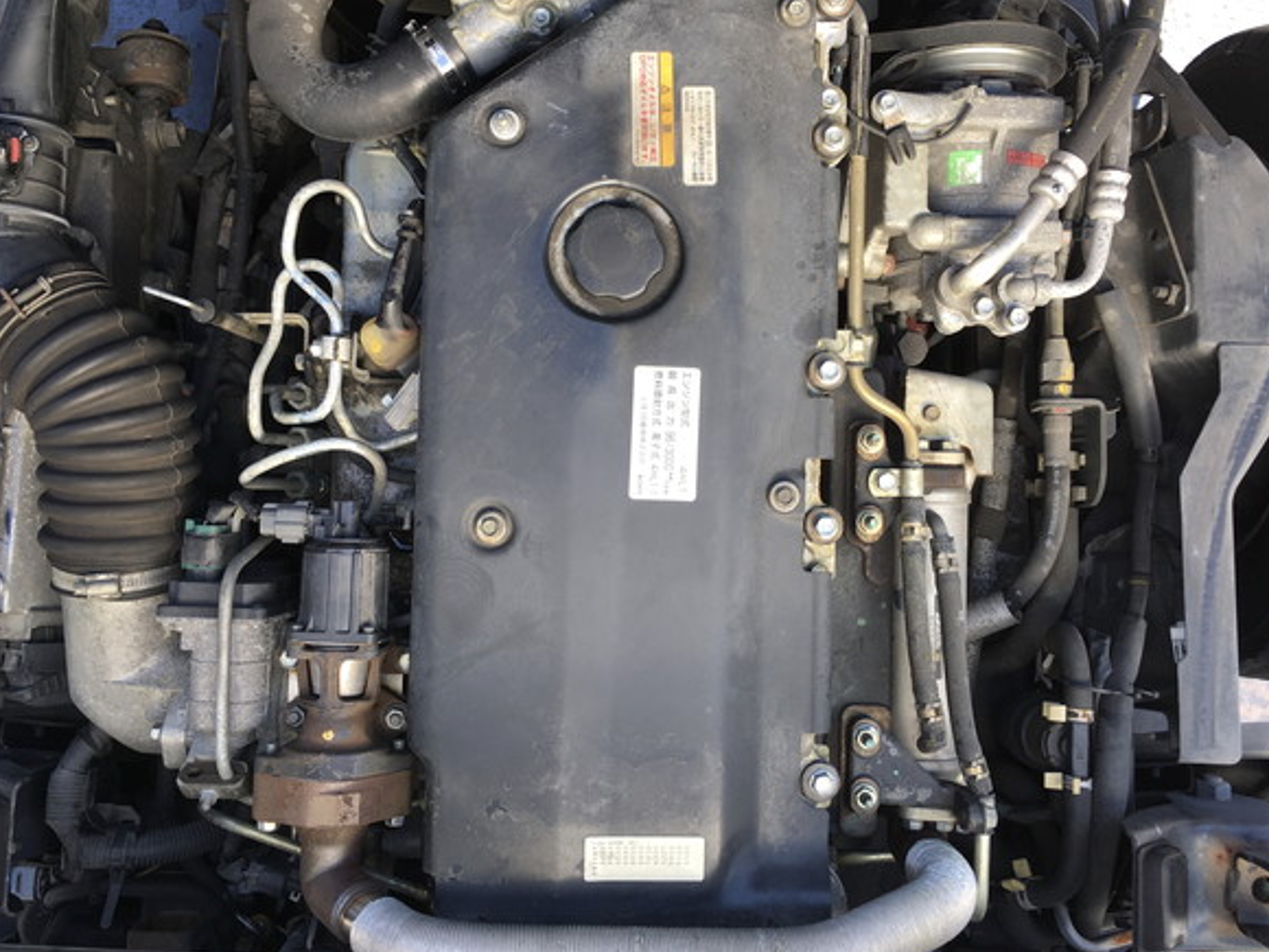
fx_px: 1173
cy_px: 436
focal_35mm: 32
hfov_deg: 56.8
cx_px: 634
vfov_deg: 44.1
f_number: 2.2
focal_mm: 4.15
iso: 25
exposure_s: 1/155
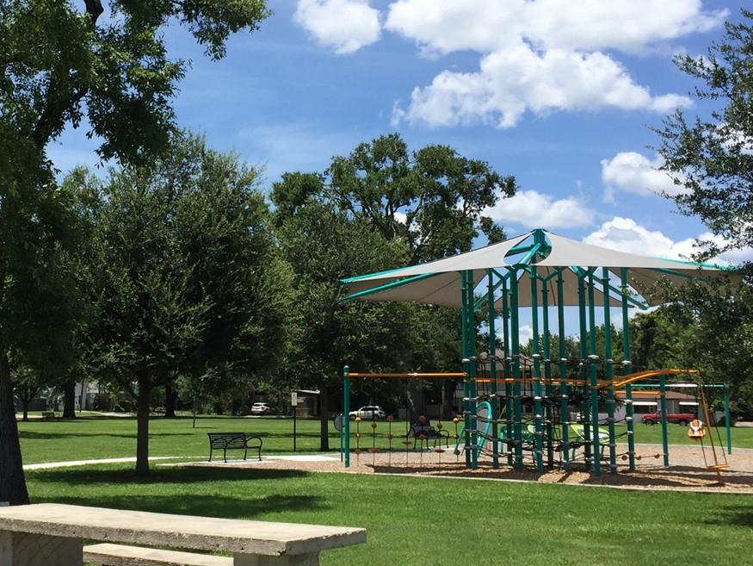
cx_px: 213
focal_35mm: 53
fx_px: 1153
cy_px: 225
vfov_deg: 27.5
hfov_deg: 35.6
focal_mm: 4.15
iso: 32
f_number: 2.2
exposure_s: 1/1980
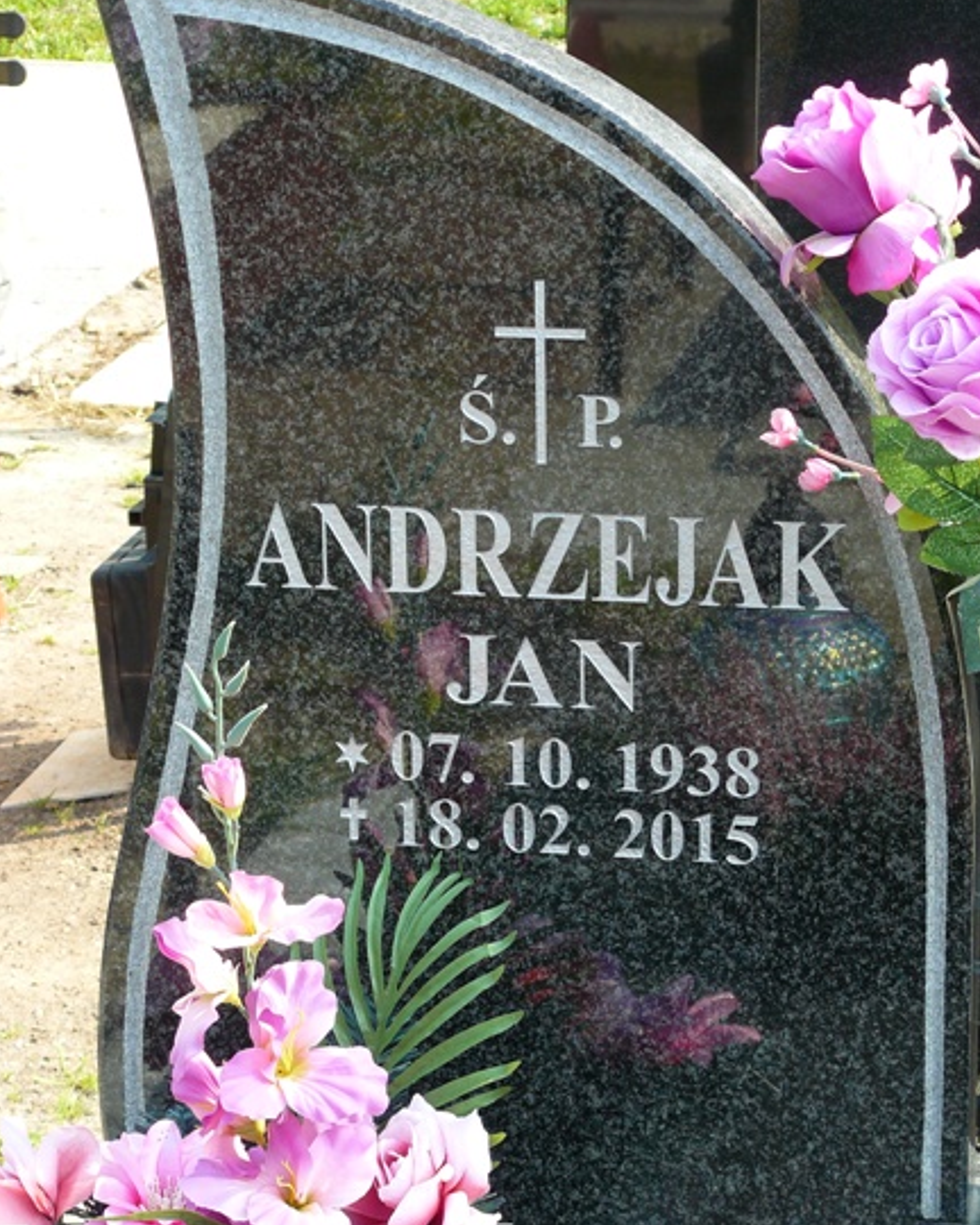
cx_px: 535
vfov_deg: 16.3
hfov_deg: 13.1
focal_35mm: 118
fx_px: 4278
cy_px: 690
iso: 100
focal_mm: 16.9
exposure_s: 1/160
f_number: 4
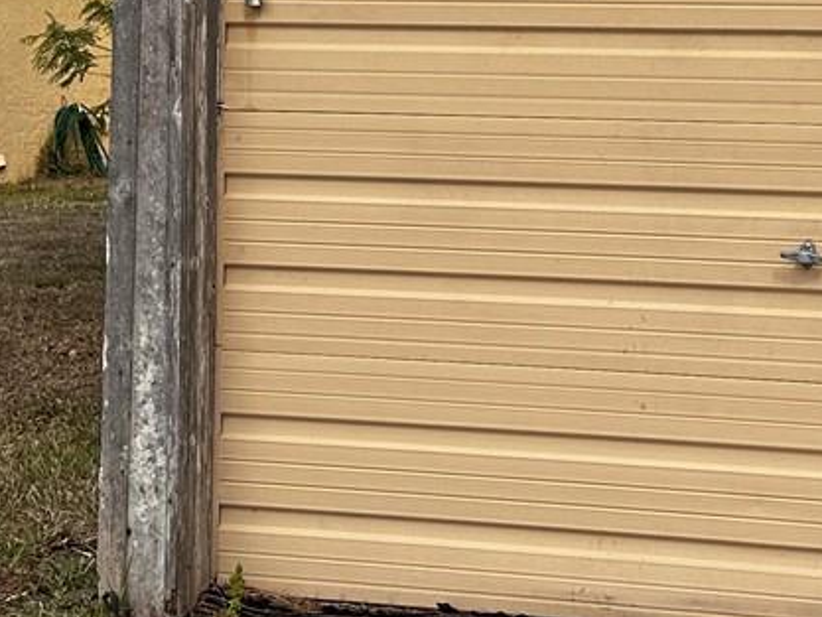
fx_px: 2185
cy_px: 83
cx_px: 812
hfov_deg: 20.6
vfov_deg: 15.9
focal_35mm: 92
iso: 80
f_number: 1.78
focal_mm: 6.86
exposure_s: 1/3472
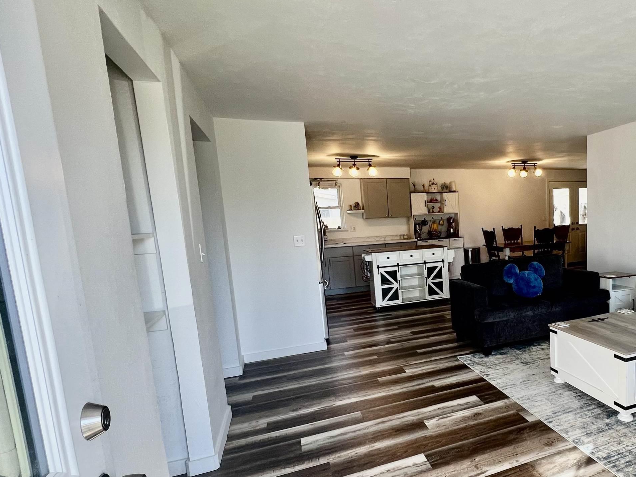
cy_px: 275
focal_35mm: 21
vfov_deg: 63.1
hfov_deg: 73.9
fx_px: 386
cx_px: 470
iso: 80
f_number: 1.8
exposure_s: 1/120
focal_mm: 1.57
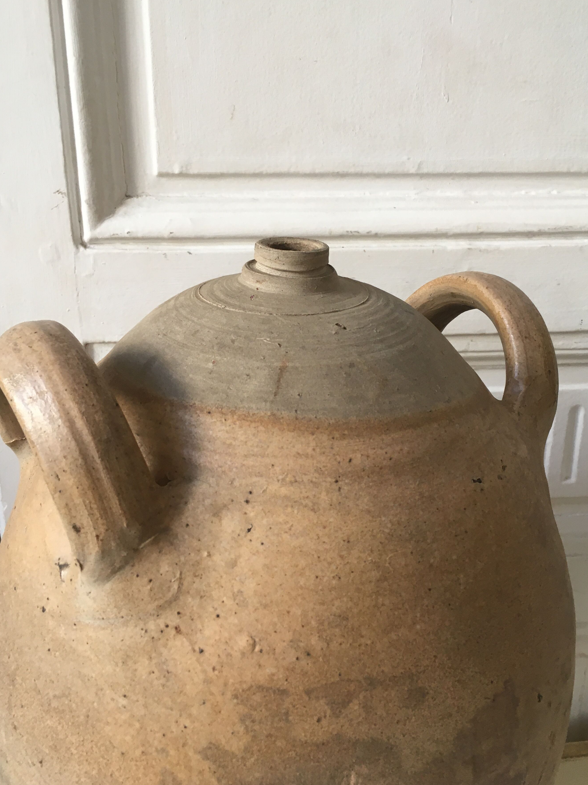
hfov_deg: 42.9
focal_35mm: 33
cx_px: 308
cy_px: 366
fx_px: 747
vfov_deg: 55.3
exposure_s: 1/33
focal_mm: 4.15
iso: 40
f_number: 2.2
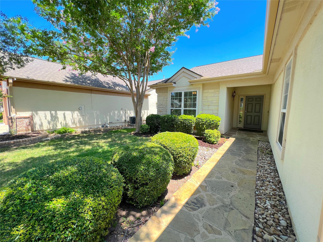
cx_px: 162
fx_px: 121
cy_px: 121
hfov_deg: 106.2
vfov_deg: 89.9
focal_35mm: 13
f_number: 1.8
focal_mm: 1.57
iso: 32
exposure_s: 1/463
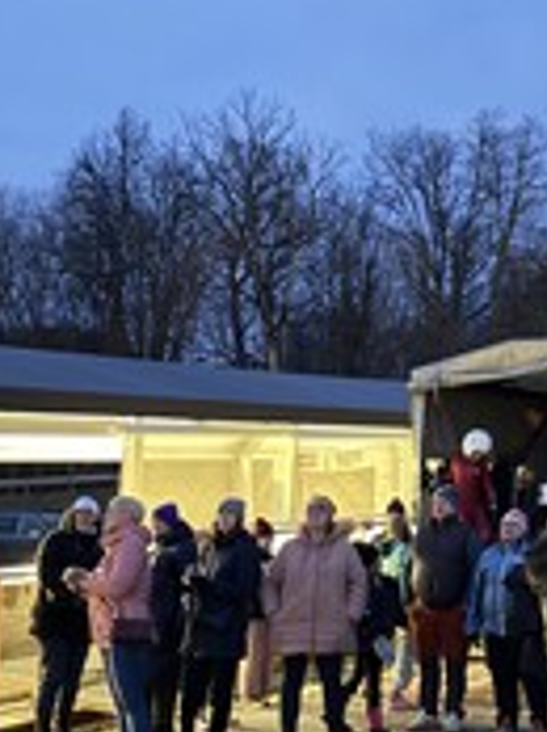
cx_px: 406
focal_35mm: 49
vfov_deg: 38.5
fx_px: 1035
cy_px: 496
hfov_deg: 29.2
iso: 1600
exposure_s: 1/15
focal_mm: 6.76
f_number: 1.78
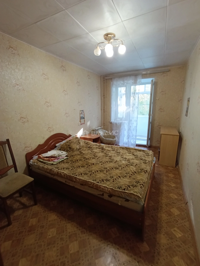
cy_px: 133
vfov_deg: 94.5
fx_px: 123
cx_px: 100
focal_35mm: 16
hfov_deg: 78.1
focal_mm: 1.65
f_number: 2.2
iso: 320
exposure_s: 1/50
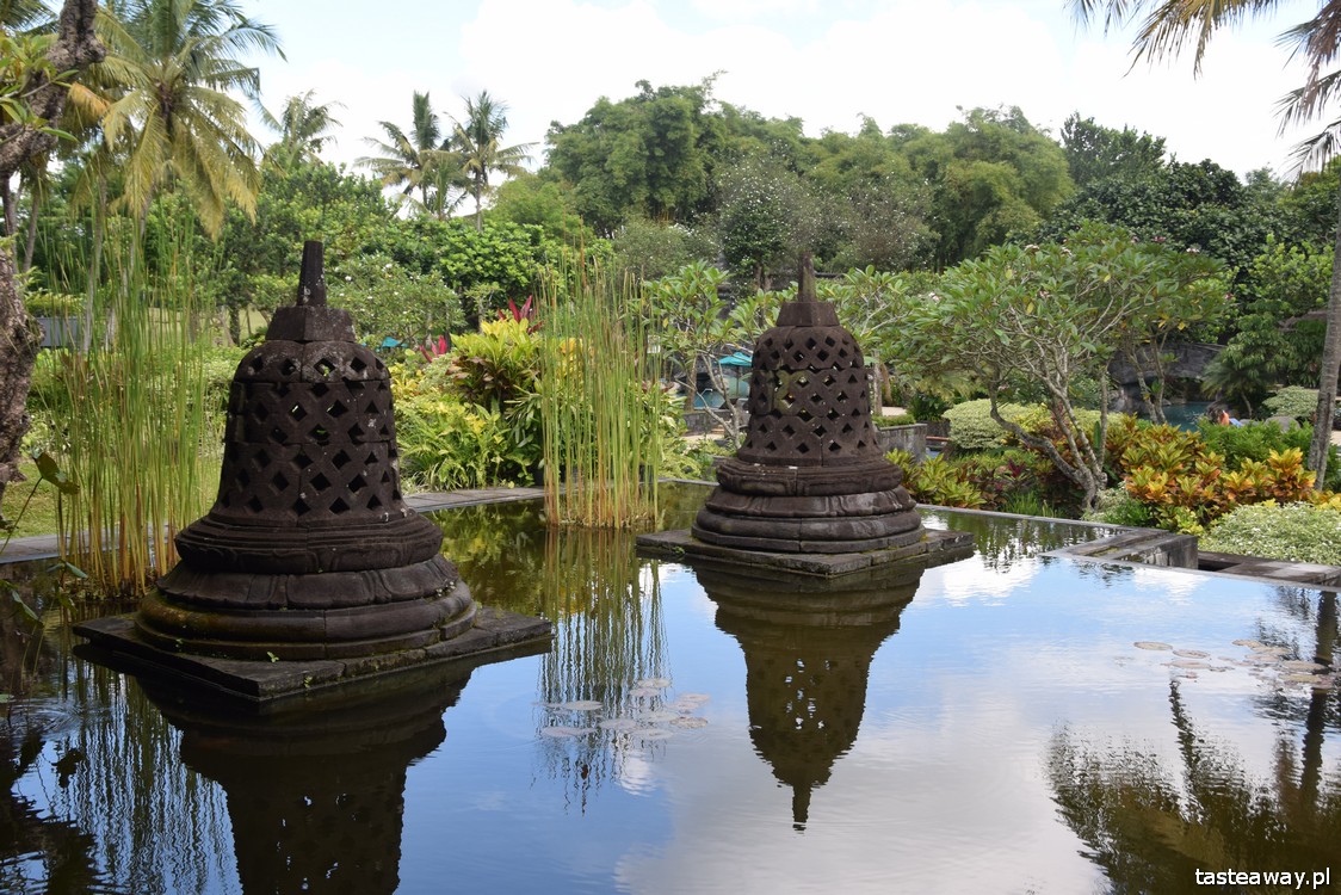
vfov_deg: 34.2
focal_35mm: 39
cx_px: 670
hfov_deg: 49.5
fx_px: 1453
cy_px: 448
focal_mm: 26
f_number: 8
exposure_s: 1/250
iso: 400
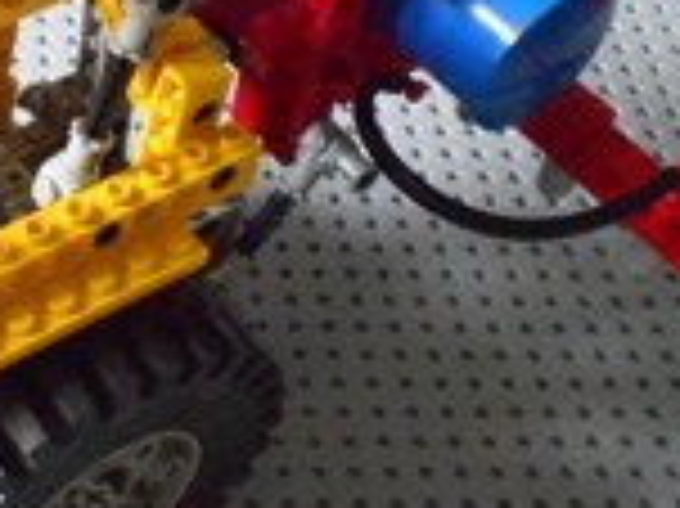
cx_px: -14
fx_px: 1511
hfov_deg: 24.1
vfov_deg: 19.1
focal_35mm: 77
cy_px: 297
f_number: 3.2
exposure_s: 1/25
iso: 800
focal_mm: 4.6
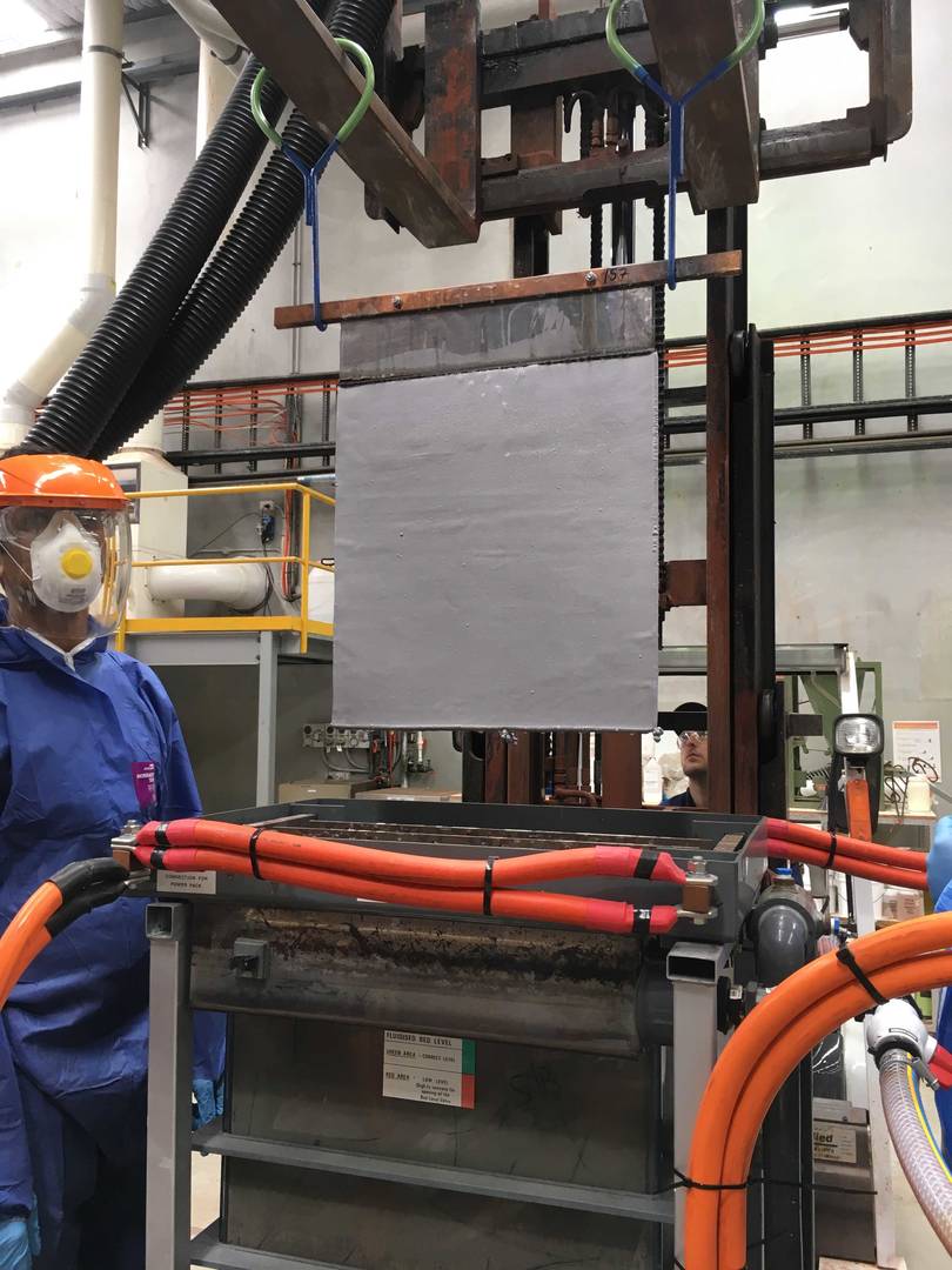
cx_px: 476
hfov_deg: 48.2
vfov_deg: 61.7
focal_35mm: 29
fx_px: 1063
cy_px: 635
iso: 32
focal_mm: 4.15
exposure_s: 1/33
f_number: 2.2
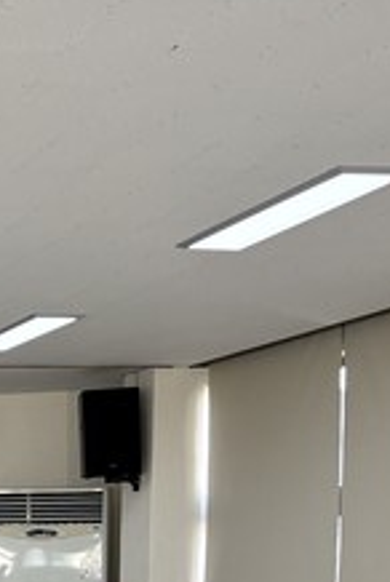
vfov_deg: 23.2
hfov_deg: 13.3
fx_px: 1344
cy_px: 610
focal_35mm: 83
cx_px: -473
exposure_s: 1/207
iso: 125
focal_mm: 5.96
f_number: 1.6
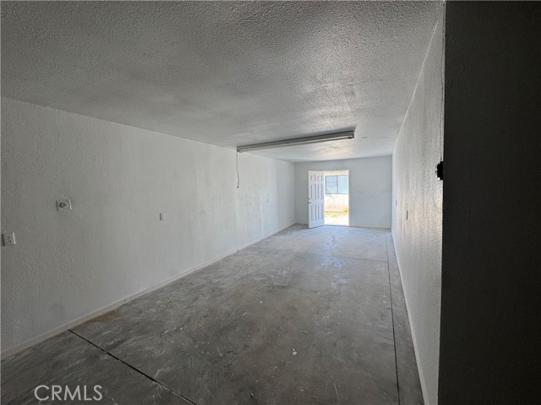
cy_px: 202
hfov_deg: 102.1
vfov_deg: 85.7
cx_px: 270
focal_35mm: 14
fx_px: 219
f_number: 2.2
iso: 40
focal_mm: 2.22
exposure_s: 1/134
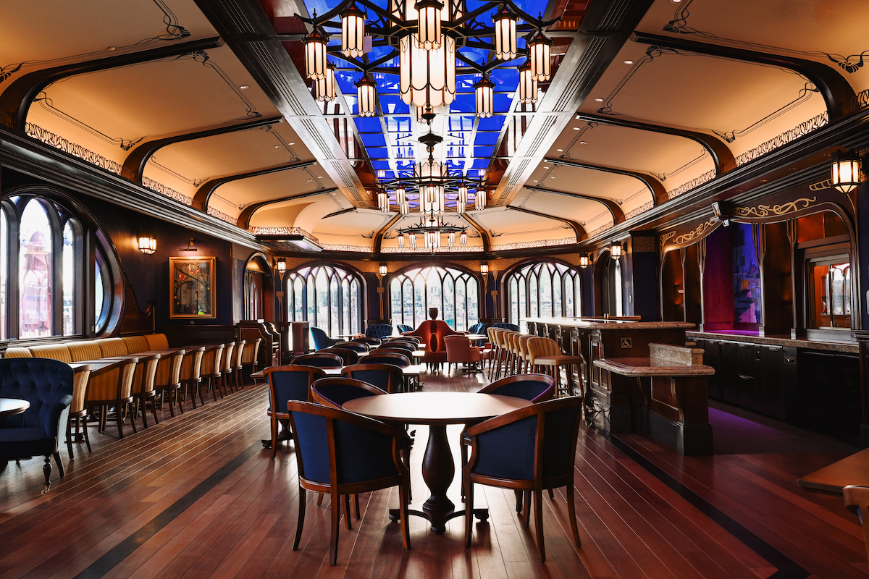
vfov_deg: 43.6
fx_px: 724
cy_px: 290
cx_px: 434
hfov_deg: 61.9
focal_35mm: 30
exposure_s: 1/10
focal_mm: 30
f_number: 11
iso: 500
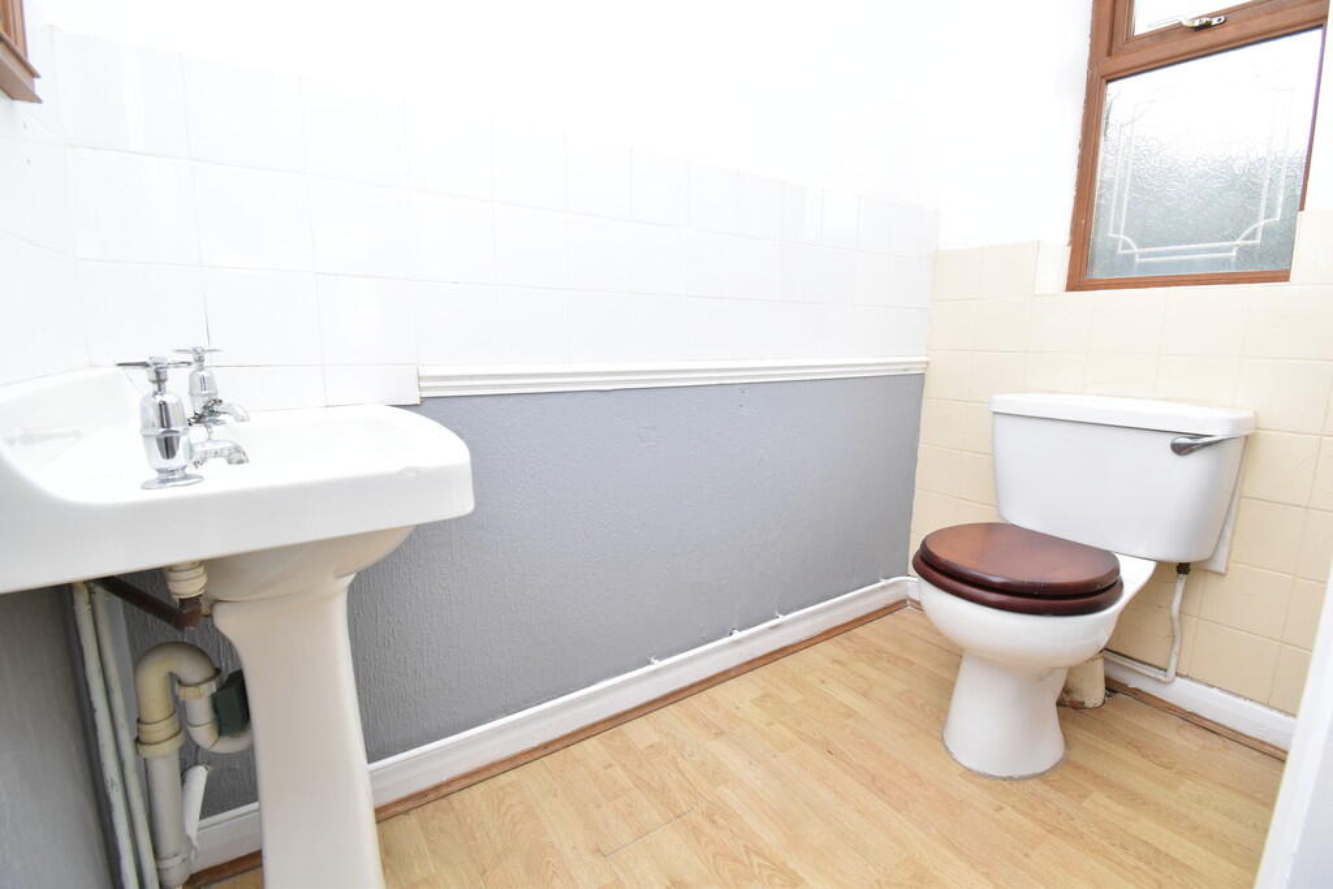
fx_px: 555
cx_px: 666
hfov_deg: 100.4
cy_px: 444
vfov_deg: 77.3
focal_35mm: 15
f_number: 7.1
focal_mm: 10
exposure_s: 1/60
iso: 800
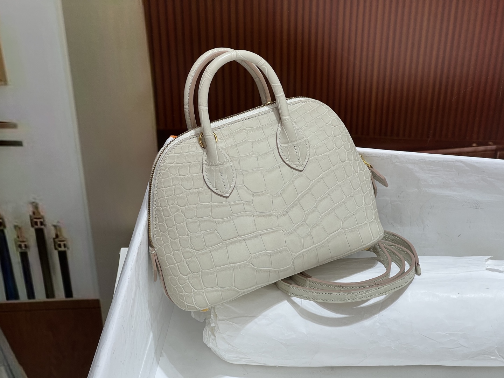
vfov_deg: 19.1
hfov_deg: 25.3
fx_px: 1121
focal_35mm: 77
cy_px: 189
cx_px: 252
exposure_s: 1/122
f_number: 2.8
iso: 50
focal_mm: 9
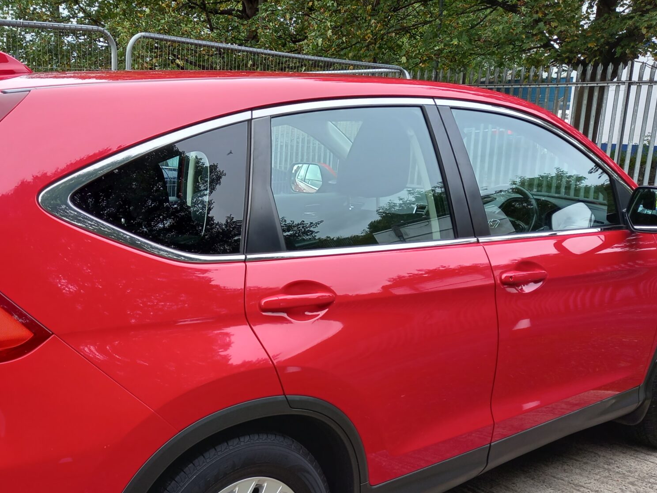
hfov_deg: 43.6
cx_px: 254
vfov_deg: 33.1
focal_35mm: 43
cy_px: 359
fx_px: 816
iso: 32
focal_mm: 4.6
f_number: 2
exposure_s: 1/60
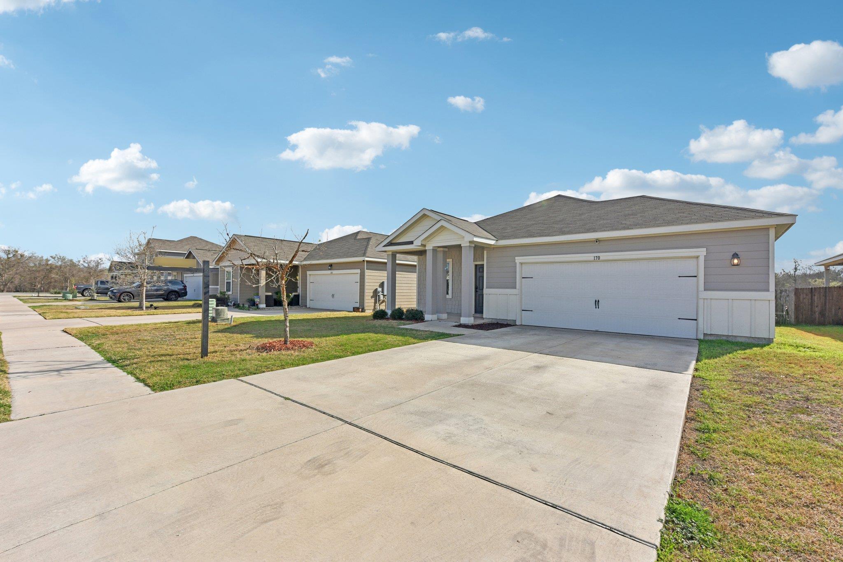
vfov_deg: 77.3
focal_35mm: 15
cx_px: 422
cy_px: 281
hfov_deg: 100.4
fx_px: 351
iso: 100
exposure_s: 1/800
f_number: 8
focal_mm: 15
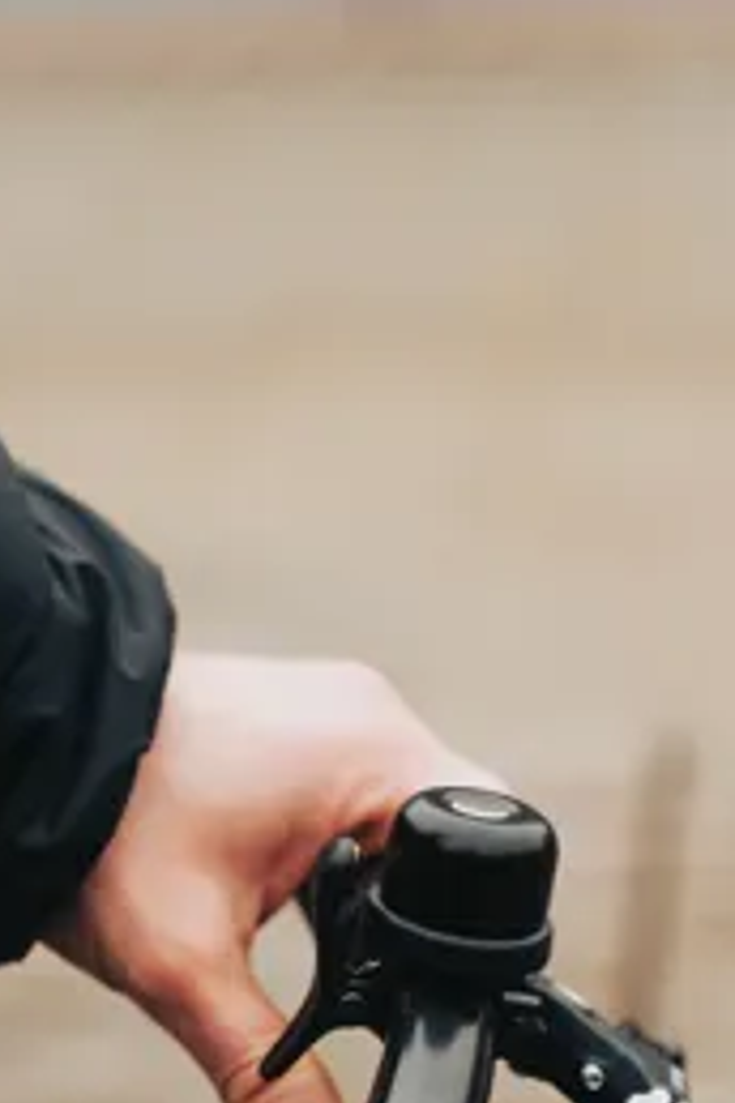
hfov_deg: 11.1
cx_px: 447
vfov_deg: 16.4
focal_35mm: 124
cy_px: 829
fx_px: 3797
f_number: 2.8
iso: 640
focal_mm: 64
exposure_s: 1/800
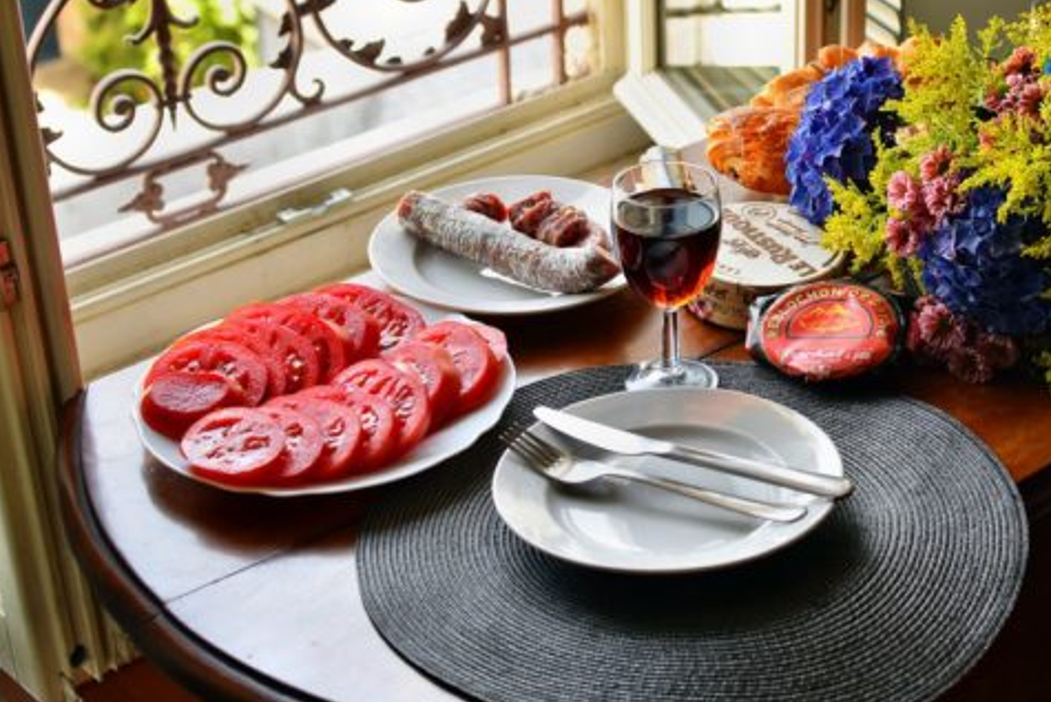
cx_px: 701
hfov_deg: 28.4
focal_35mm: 71
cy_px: 271
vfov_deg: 19.3
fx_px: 2064
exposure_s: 1/30
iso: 100
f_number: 5
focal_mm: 35
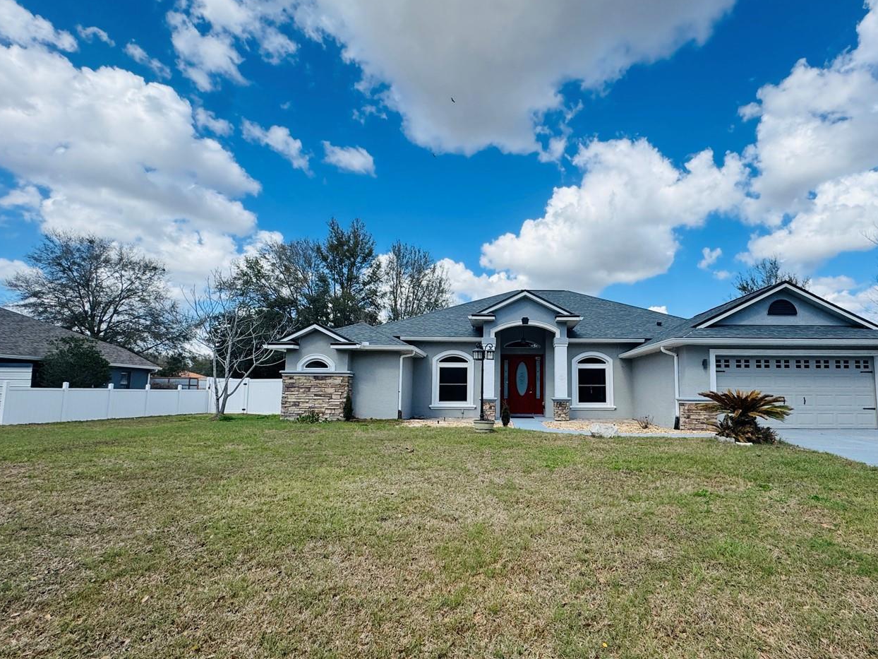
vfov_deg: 71.5
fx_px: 457
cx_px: 513
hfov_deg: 87.0
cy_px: 348
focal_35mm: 18
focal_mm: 2.22
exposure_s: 1/1832
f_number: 2.2
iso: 40
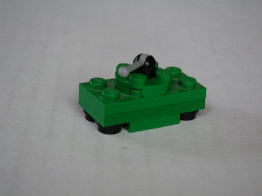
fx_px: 840
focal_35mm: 111
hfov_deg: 17.7
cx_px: 131
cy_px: 98
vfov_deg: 13.3
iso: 100
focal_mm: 17.1
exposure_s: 1/20
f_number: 3.6
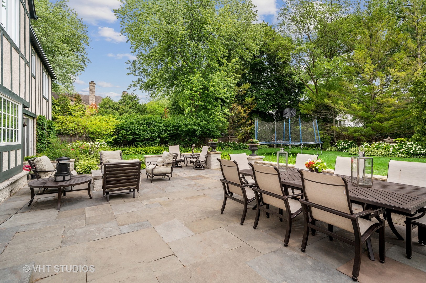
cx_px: 213
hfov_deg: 93.3
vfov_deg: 70.3
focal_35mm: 17
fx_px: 201
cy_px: 142
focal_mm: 17
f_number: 8
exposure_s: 1/60
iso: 200
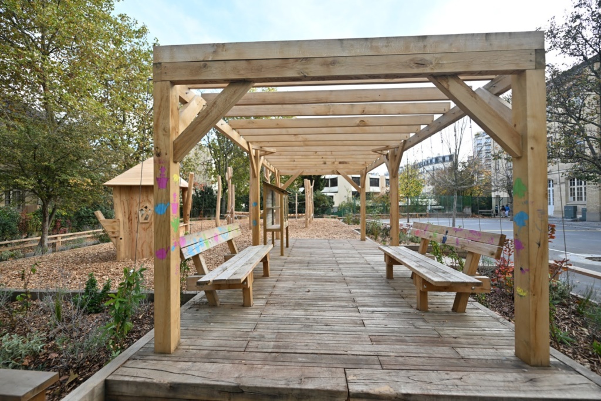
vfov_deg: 81.2
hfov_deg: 104.2
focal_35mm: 14
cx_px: 300
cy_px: 200
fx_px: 234
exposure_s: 1/250
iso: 90
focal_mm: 14
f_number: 3.2
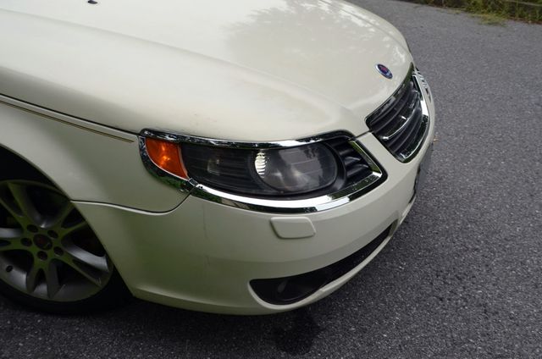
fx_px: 496
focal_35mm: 33
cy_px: 180
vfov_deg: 39.8
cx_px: 271
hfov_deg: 57.3
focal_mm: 22
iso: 200
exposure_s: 1/250
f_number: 8
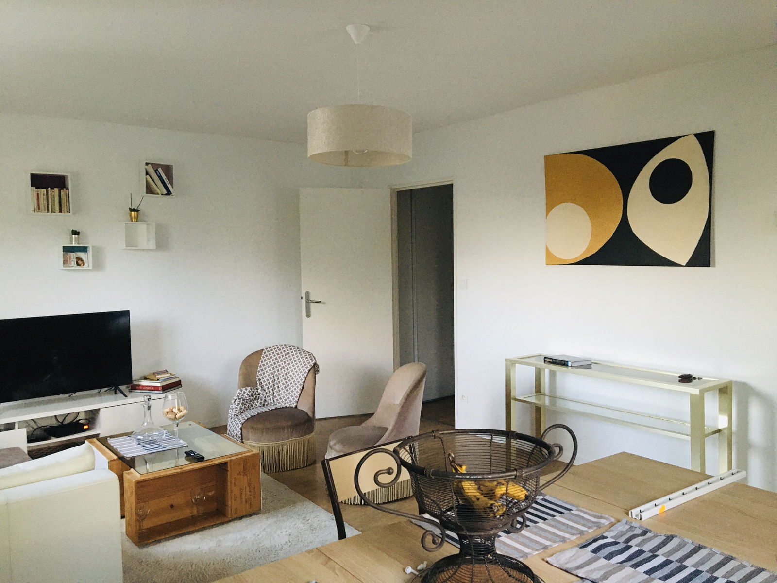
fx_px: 651
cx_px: 388
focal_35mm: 29
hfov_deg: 61.7
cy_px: 292
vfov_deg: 48.2
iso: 200
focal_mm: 4.15
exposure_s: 1/33
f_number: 2.2
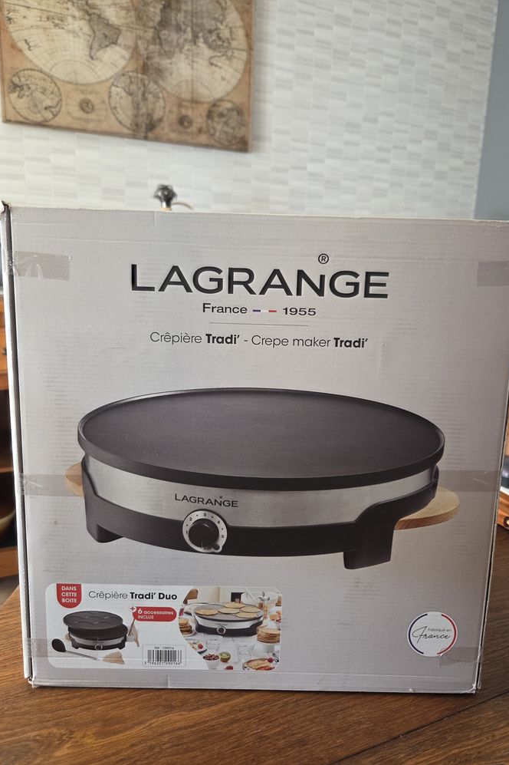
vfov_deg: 73.8
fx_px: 509
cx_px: 263
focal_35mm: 24
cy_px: 383
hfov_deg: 53.1
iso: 160
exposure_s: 1/100
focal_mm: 5.4
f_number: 1.8
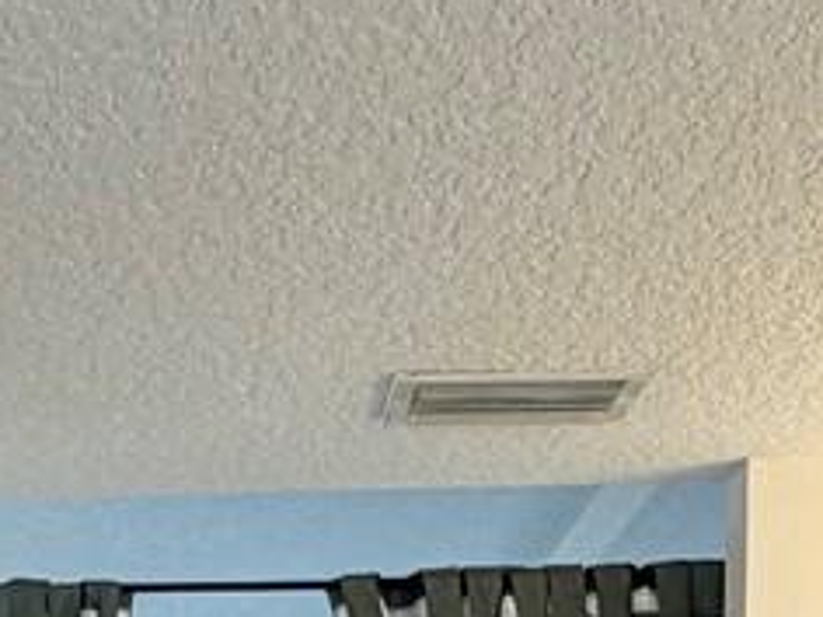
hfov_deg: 20.5
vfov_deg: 12.9
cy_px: 1349
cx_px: 185
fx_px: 2259
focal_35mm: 95
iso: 125
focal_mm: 2.22
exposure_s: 1/121
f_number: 2.2
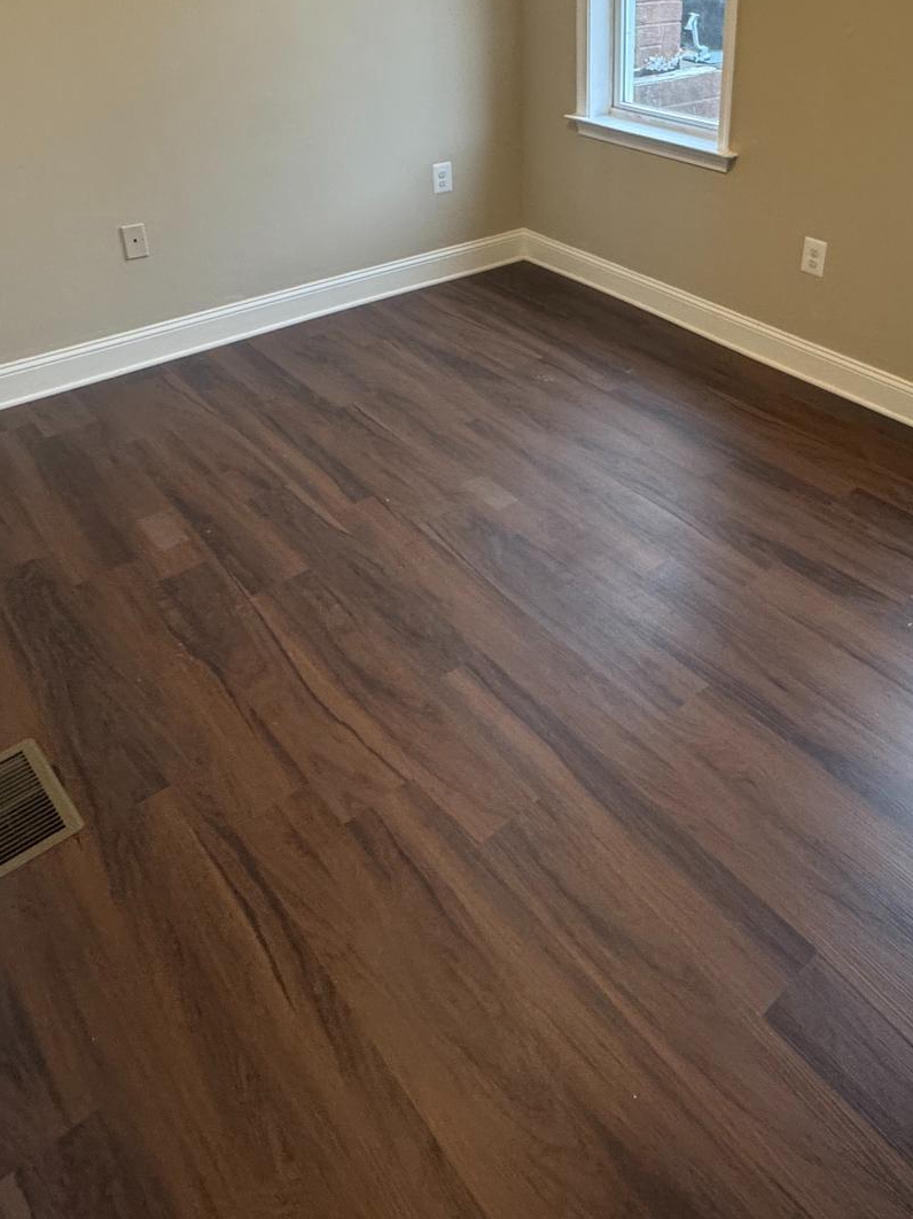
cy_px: 357
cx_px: 622
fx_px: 950
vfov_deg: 62.8
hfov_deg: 50.3
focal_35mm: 27
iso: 200
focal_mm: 2.22
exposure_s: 1/60
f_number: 2.2
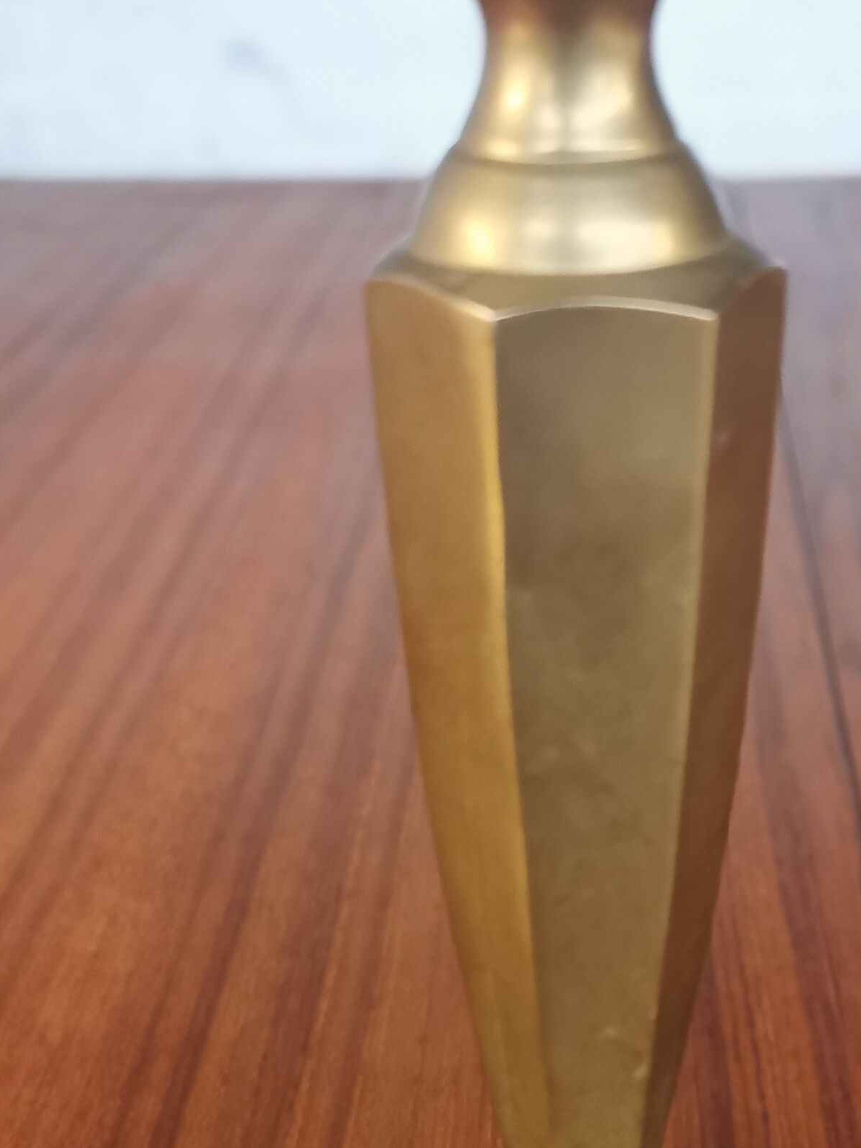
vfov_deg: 29.5
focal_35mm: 62
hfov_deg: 23.5
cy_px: 1097
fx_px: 2057
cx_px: 583
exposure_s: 1/50
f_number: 1.8
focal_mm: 5.58
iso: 320
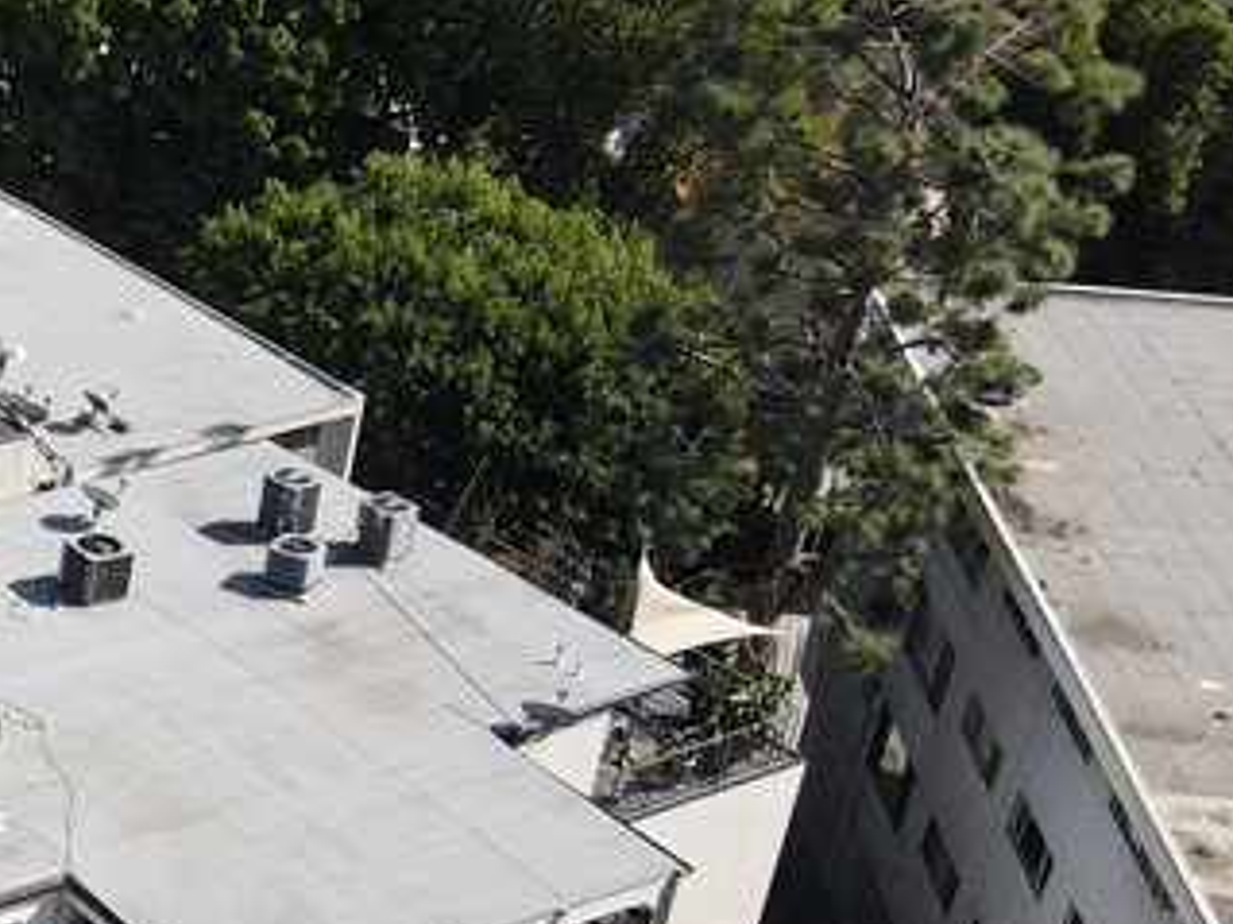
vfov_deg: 18.9
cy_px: 796
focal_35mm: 77
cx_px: -499
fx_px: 2742
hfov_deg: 22.0
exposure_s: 1/40
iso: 100
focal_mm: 4.5
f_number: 2.8
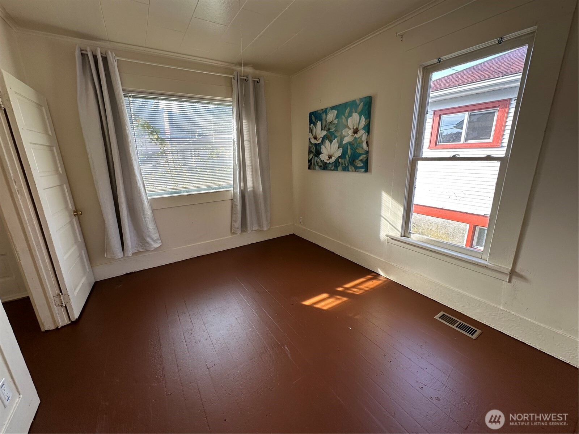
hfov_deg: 102.1
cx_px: 290
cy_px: 217
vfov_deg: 85.7
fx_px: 234
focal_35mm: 14
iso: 50
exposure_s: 1/99
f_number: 2.2
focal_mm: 2.22
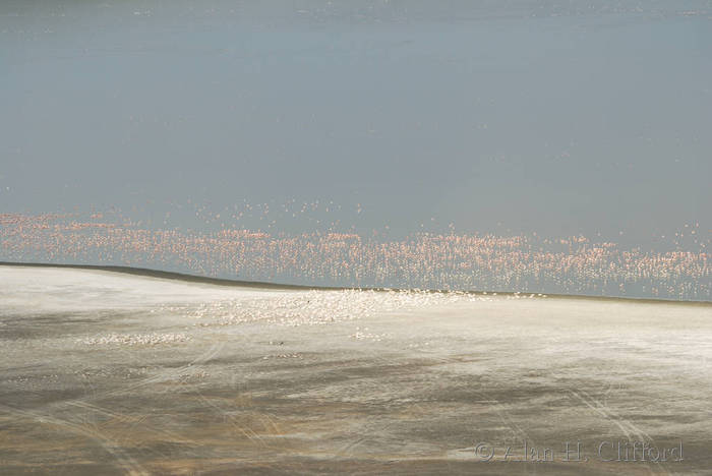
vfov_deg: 5.0
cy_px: 238
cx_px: 356
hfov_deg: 7.4
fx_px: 5493
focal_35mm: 278
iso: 100
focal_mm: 185
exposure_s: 1/400
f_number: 7.1
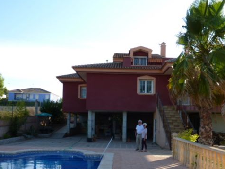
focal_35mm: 37
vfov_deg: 37.9
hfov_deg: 50.0
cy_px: 123
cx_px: 125
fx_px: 240
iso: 80
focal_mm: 4.1
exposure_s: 1/250
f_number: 4
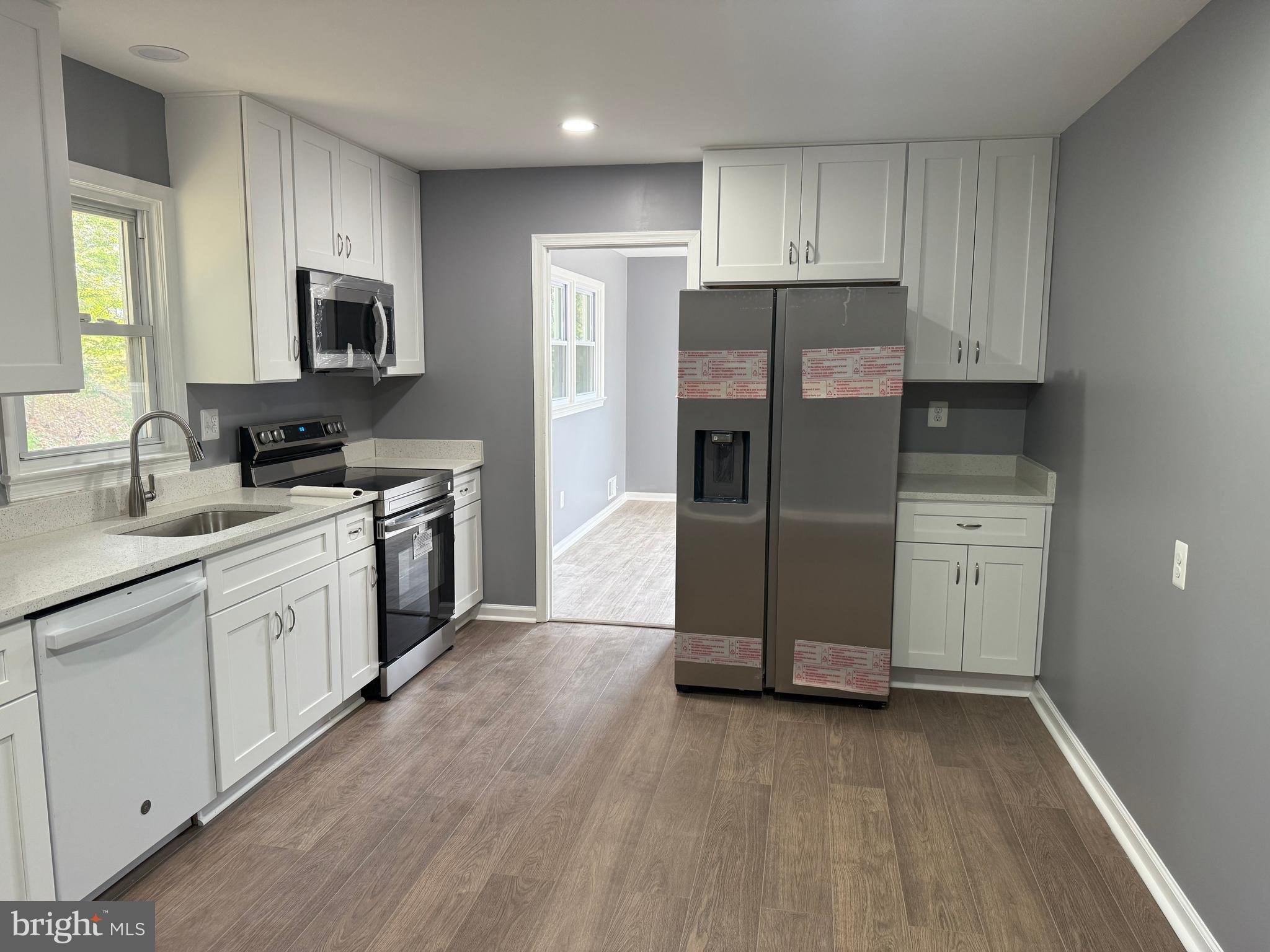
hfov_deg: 71.6
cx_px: 635
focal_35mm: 24
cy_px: 476
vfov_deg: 56.8
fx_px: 881
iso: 160
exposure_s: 1/60
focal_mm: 6.76
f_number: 1.78
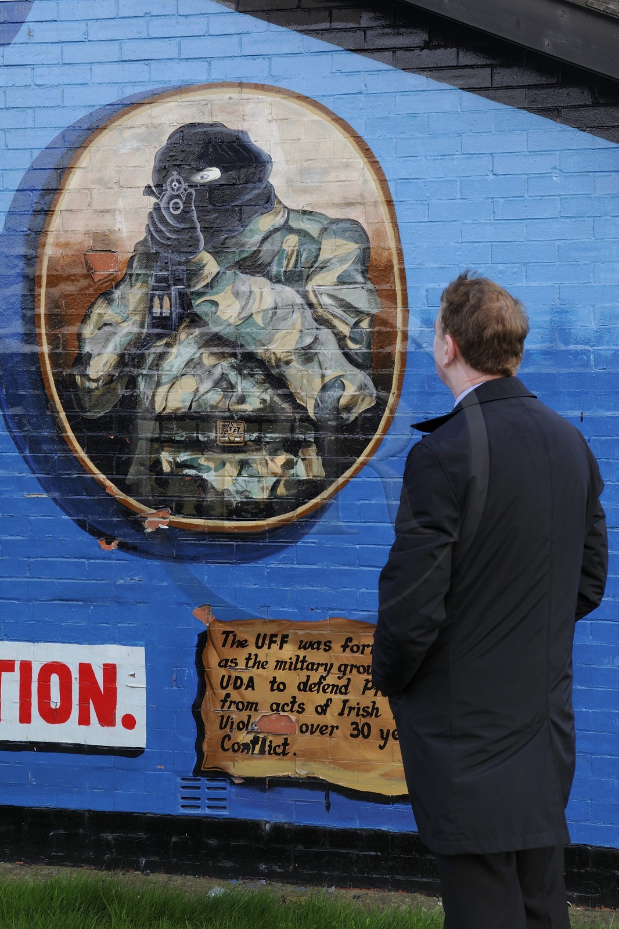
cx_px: 310
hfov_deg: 29.9
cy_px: 464
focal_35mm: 45
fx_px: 1161
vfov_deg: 43.6
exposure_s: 1/160
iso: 800
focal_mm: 45
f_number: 9
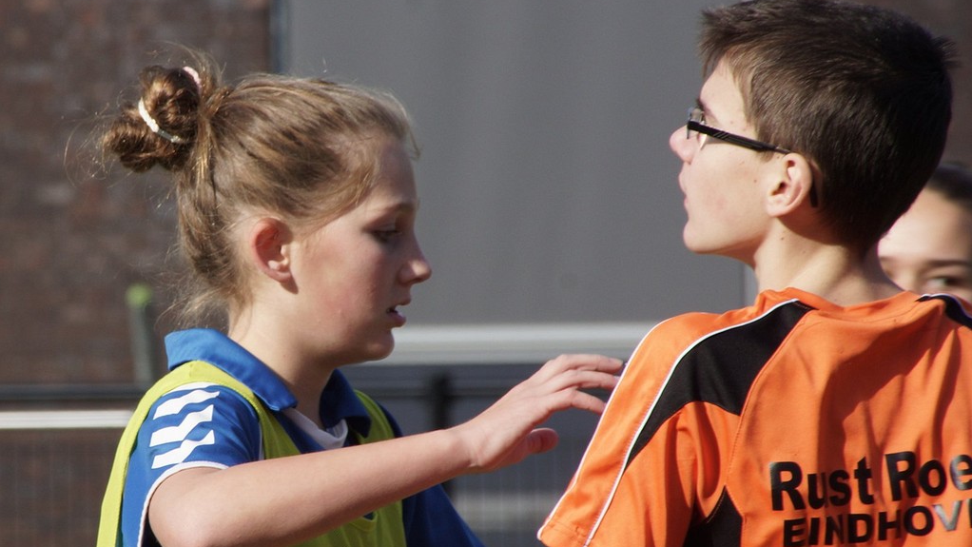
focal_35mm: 394
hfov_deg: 5.5
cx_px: 486
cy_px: 300
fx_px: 10155
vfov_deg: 3.1
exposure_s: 1/250
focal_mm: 250
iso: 200
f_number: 11
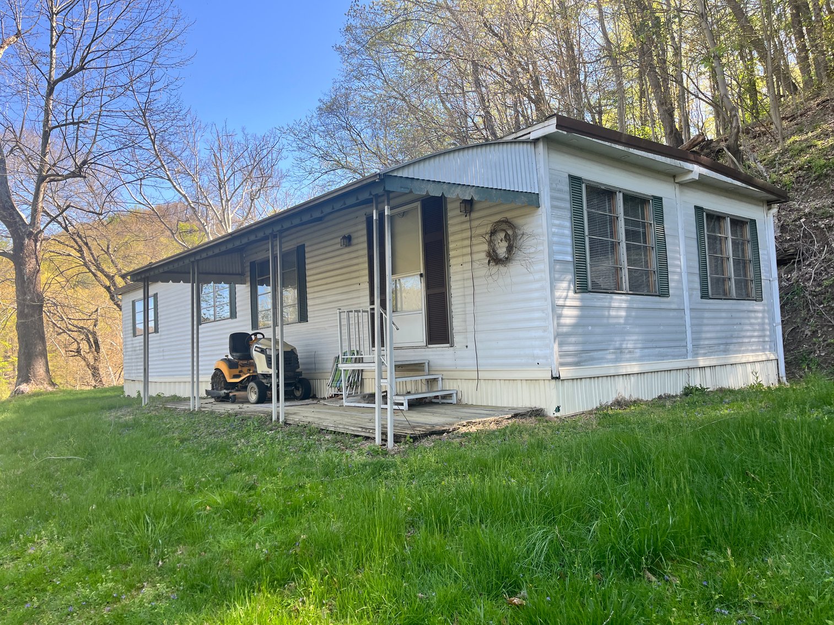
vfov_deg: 53.1
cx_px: 417
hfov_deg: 67.3
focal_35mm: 26
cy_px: 312
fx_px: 626
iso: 50
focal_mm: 5.1
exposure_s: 1/532
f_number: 1.6
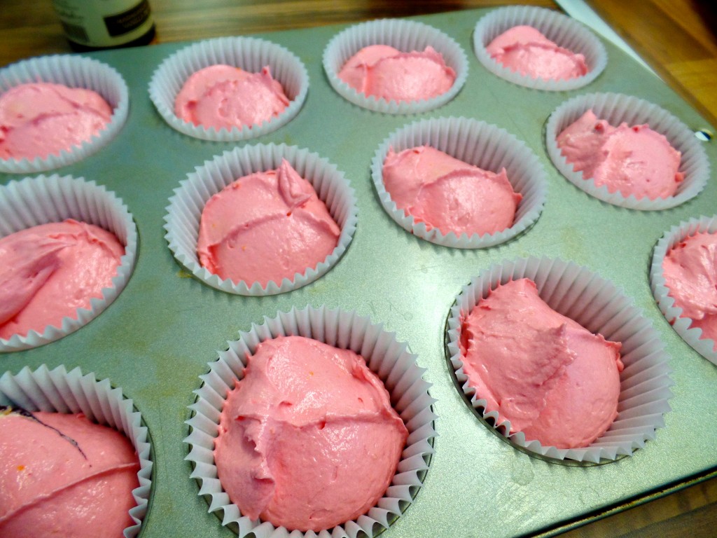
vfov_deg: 58.9
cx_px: 358
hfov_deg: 73.9
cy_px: 269
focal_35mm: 23
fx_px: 476
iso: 80
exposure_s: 1/45
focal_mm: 4.1
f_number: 2.8
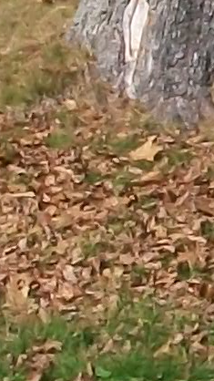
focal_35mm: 308
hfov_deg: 3.8
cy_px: -159
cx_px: 640
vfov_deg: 6.9
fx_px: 3108
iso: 80
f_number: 5.5
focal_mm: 5.7
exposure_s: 1/500
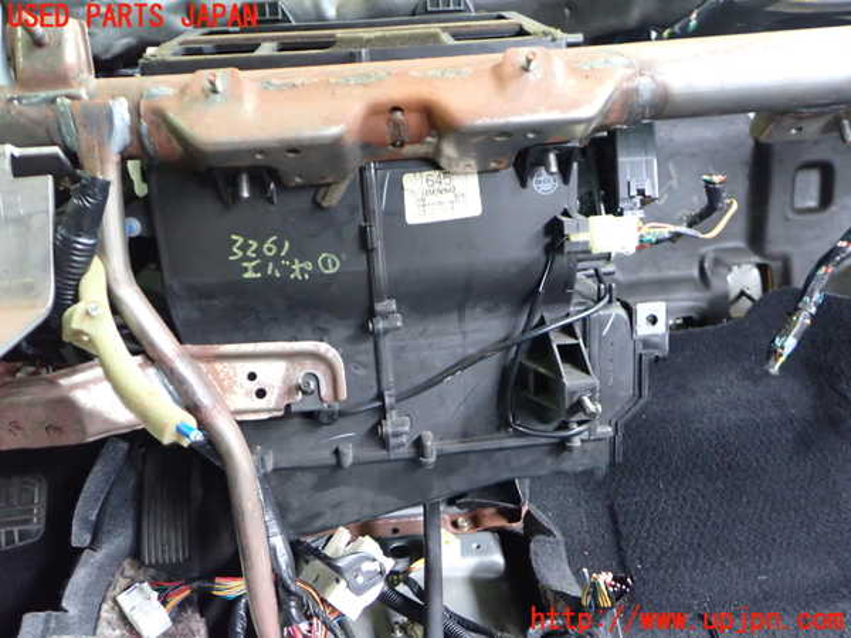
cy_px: 319
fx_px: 738
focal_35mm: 30
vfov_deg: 46.8
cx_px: 426
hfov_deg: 60.0
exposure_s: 1/40
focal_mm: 5.4
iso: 1000
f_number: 2.3
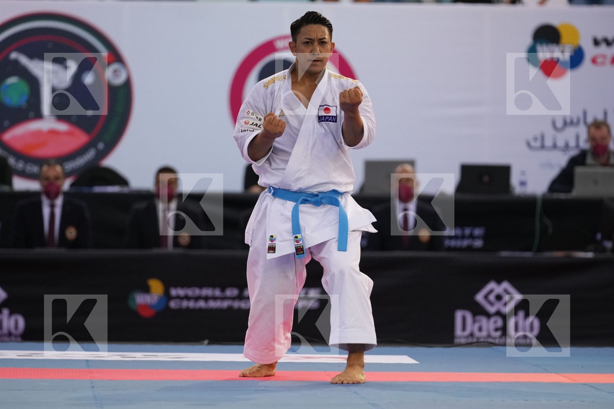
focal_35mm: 295
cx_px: 307
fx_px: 5031
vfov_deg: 4.7
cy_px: 204
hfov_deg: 7.0
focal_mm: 197
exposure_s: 1/1000
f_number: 2.8
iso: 2000
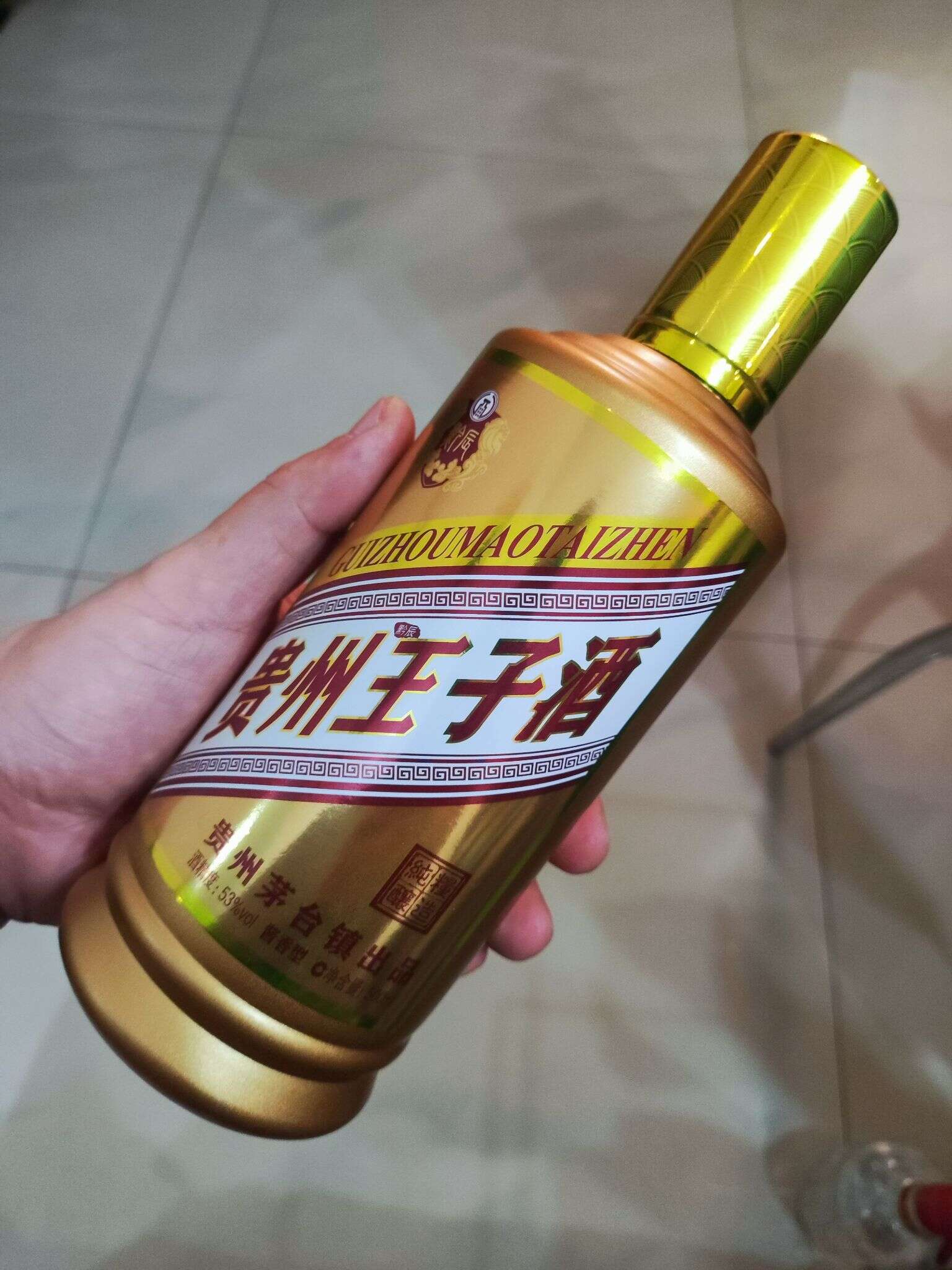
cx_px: 476
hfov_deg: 54.9
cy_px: 635
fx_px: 917
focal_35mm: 25
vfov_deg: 69.4
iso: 1213
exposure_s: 1/33
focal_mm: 4.71
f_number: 1.79
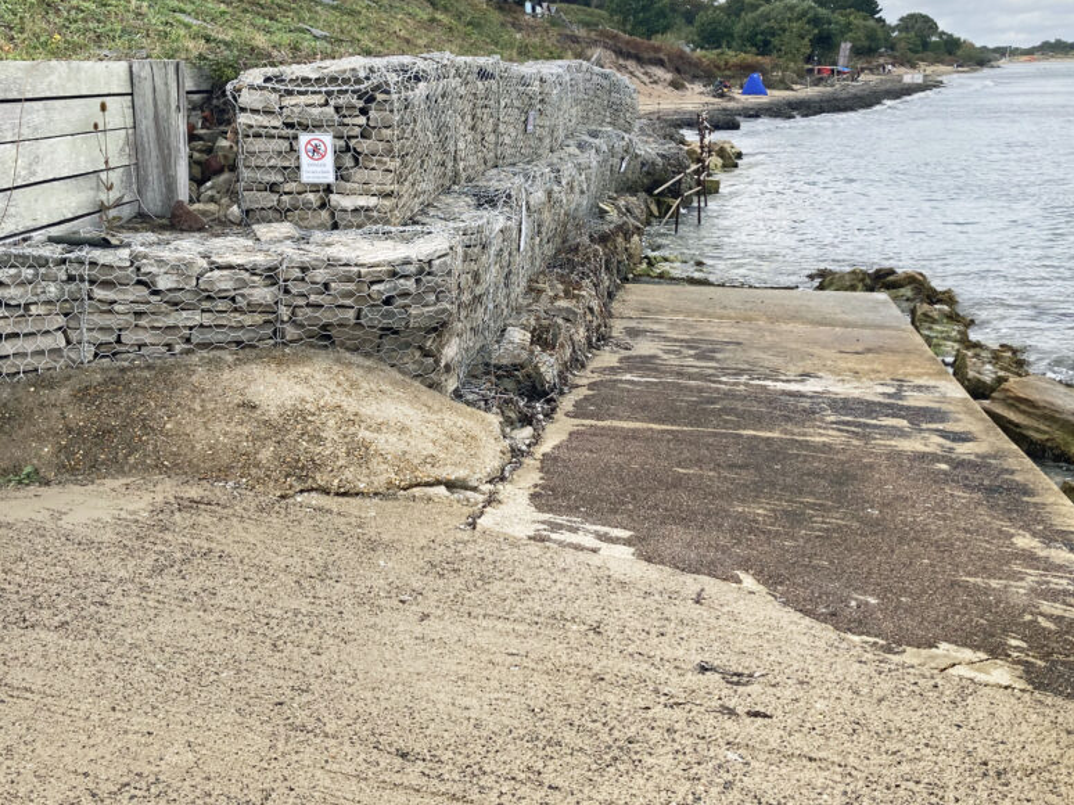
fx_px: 1148
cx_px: 488
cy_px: 284
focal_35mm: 37
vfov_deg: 38.3
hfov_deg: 50.1
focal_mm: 3.99
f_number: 1.8
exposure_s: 1/852
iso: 20
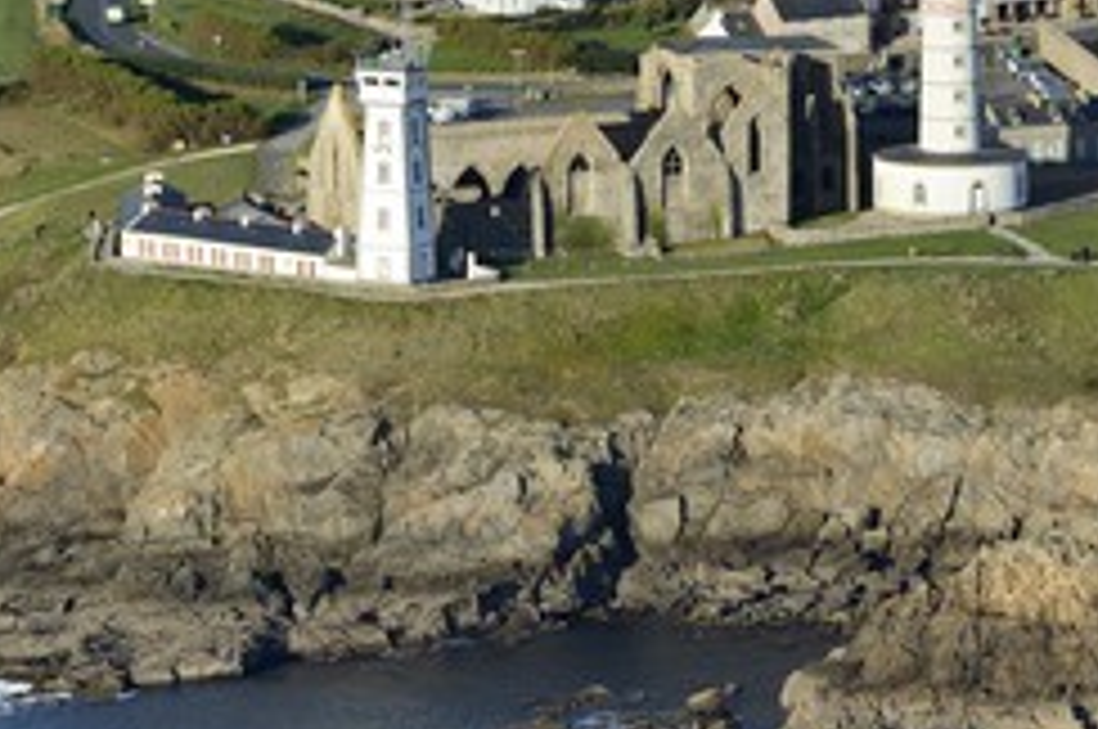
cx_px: 832
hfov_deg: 7.0
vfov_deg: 4.7
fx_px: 8925
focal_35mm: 293
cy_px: 256
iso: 800
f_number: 10
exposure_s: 1/1250
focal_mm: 170
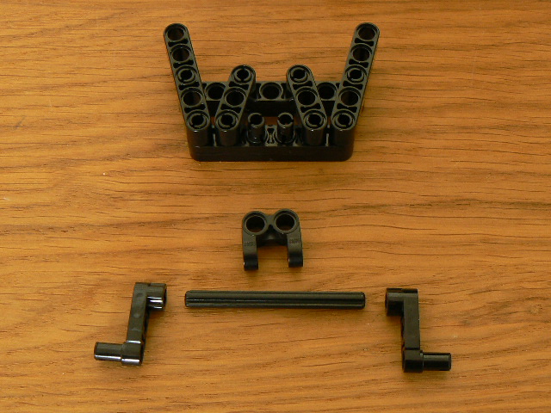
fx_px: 891
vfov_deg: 26.1
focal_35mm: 56
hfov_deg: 34.3
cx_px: 276
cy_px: 206
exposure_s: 2.5
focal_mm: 6.9
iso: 100
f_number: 4.5
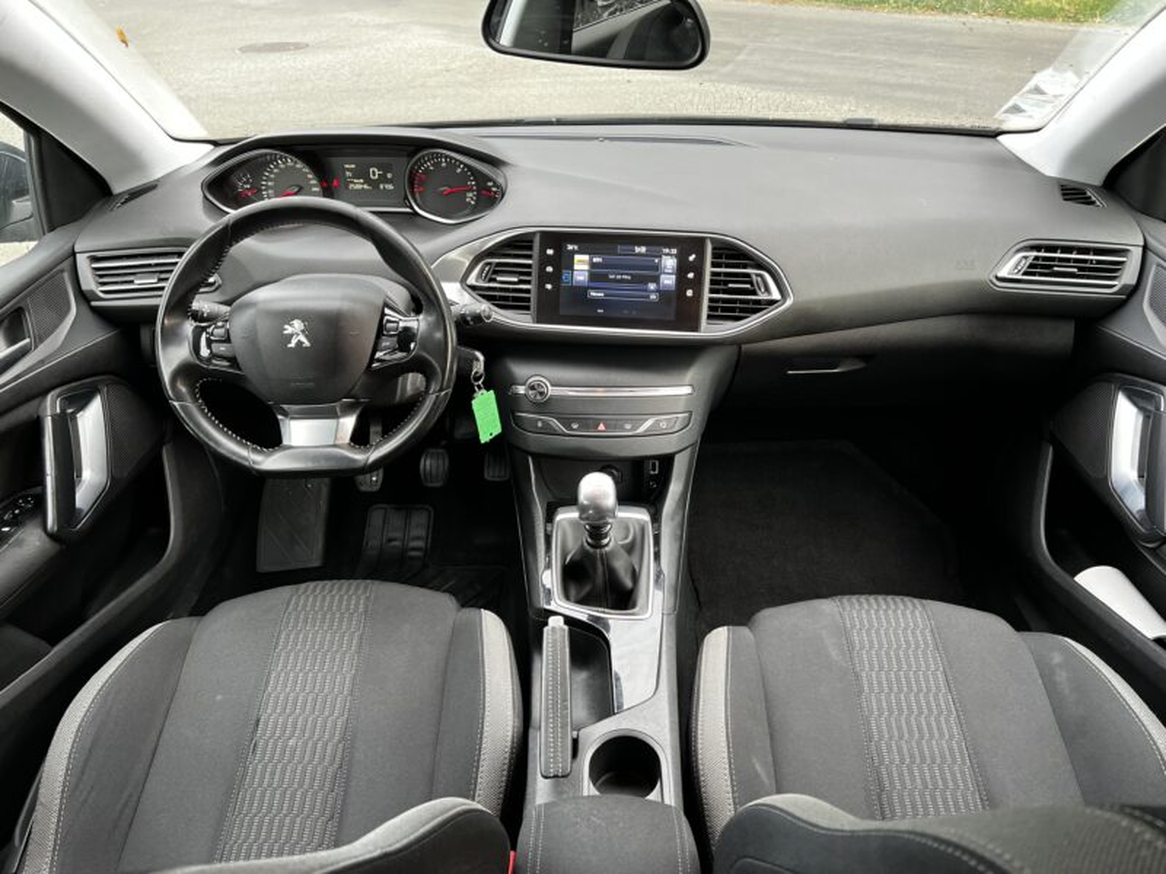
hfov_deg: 67.3
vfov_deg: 53.1
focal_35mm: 26
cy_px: 437
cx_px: 583
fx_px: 876
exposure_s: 1/121
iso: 125
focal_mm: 5.7
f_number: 1.5
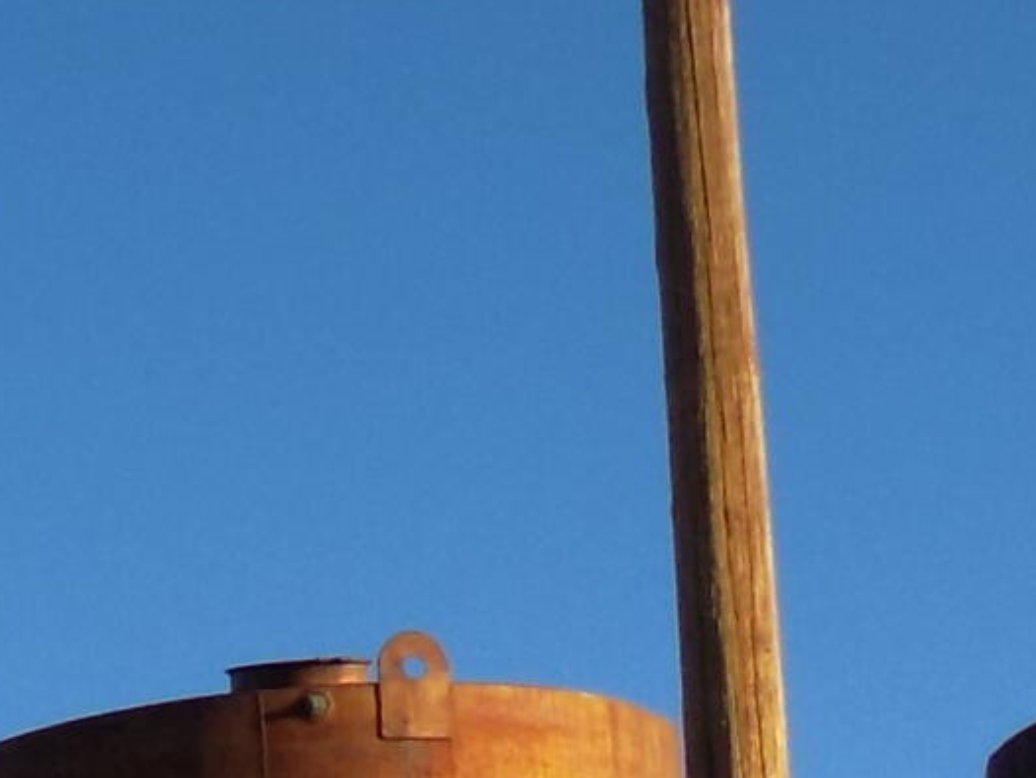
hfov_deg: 10.8
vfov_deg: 8.2
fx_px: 5120
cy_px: 1676
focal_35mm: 171
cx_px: -886
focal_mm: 5.3
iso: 80
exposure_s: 1/800
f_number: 3.3
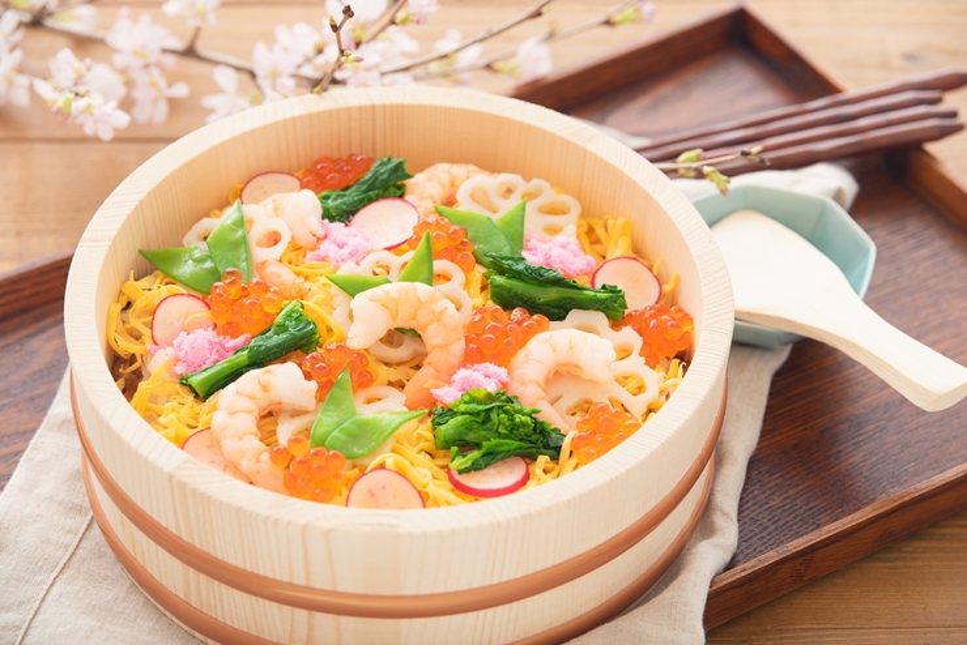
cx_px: 484
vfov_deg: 11.2
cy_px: 322
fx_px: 3278
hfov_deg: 16.8
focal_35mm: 122
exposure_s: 1/125
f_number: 6.3
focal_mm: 122
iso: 100
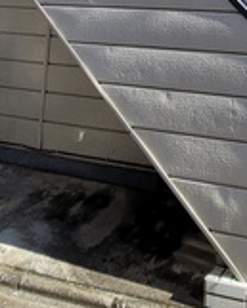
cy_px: -163
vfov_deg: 25.2
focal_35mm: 55
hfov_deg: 26.9
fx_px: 502
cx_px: 208
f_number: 2.2
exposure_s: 1/890
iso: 64
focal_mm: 2.2
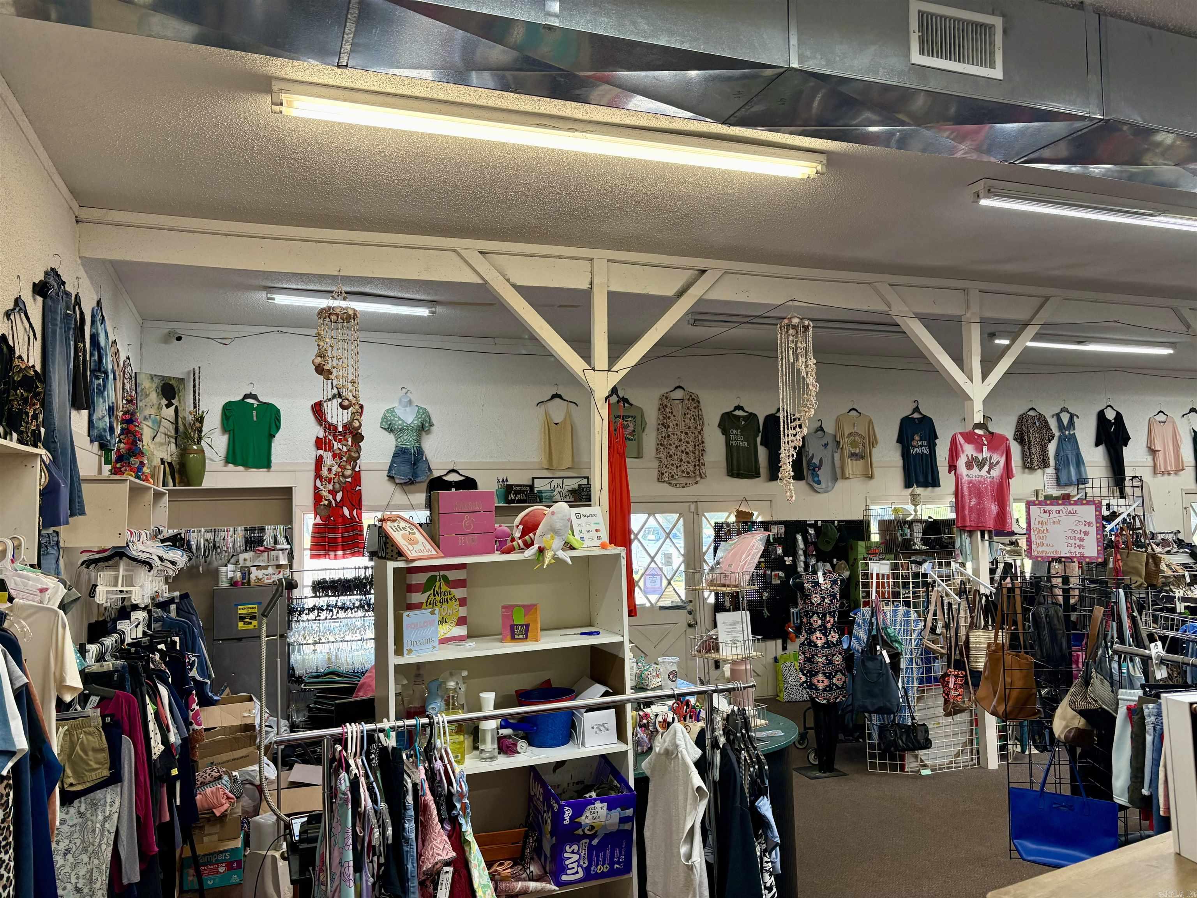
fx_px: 899
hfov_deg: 67.3
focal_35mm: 26
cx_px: 598
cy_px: 449
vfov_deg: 53.1
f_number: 1.6
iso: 160
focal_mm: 5.96
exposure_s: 1/120
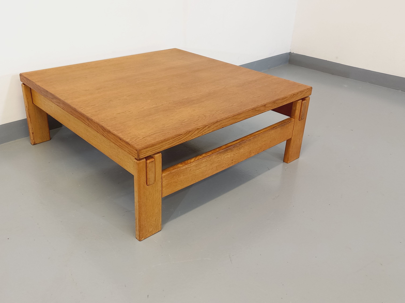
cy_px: 129
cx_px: 180
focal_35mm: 33
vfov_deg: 42.8
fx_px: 386
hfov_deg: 55.2
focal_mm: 4.65
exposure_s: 1/49
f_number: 1.8
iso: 200
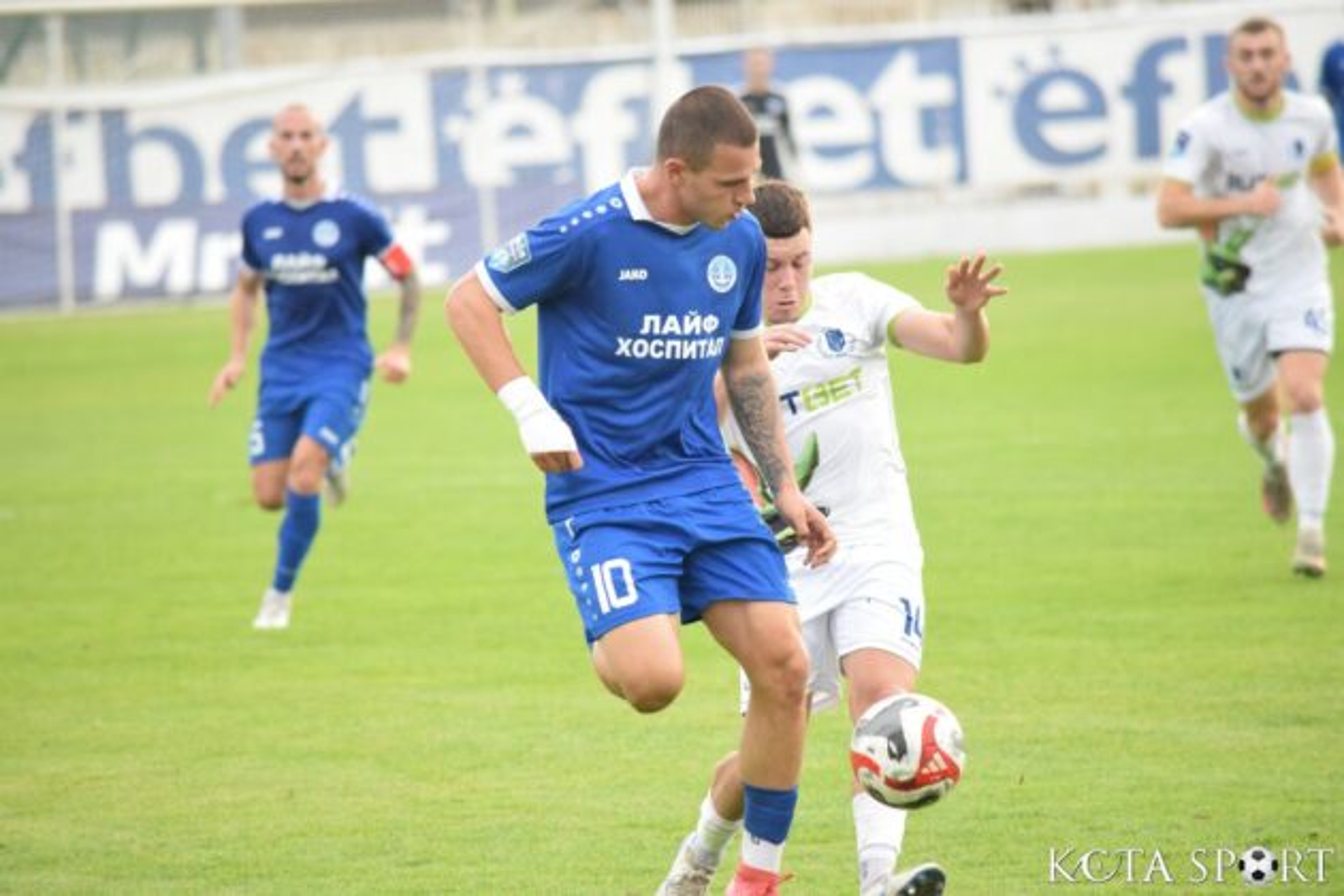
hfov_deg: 5.7
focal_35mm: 360
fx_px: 13439
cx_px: 672
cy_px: 448
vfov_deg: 3.8
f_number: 5.3
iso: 3200
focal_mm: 240
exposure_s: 1/1000
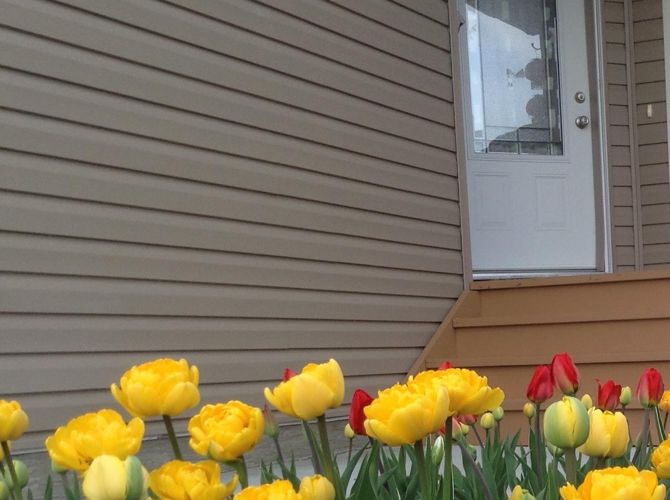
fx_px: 1237
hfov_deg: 28.7
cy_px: 469
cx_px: 647
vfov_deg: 22.2
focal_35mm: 64
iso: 32
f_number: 2.4
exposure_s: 1/120
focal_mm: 3.3
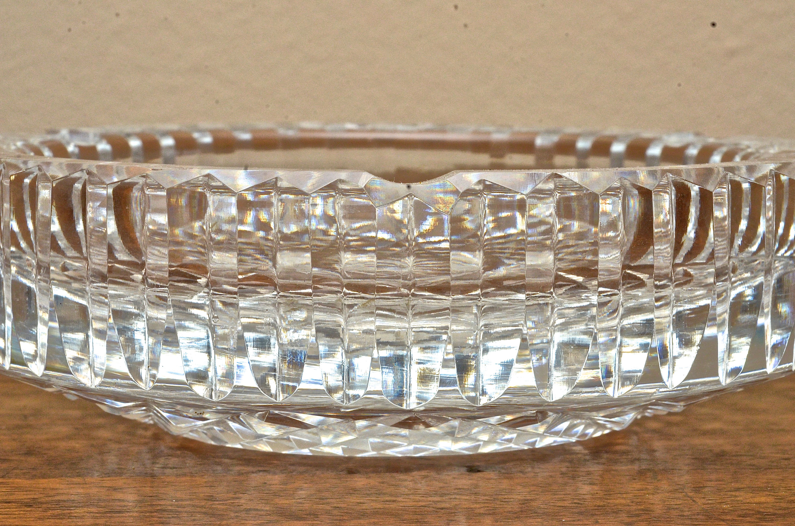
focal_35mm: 82
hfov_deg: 24.7
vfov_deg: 16.5
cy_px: 263
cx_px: 398
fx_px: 1818
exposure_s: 1/125
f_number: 16
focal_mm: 55
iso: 800
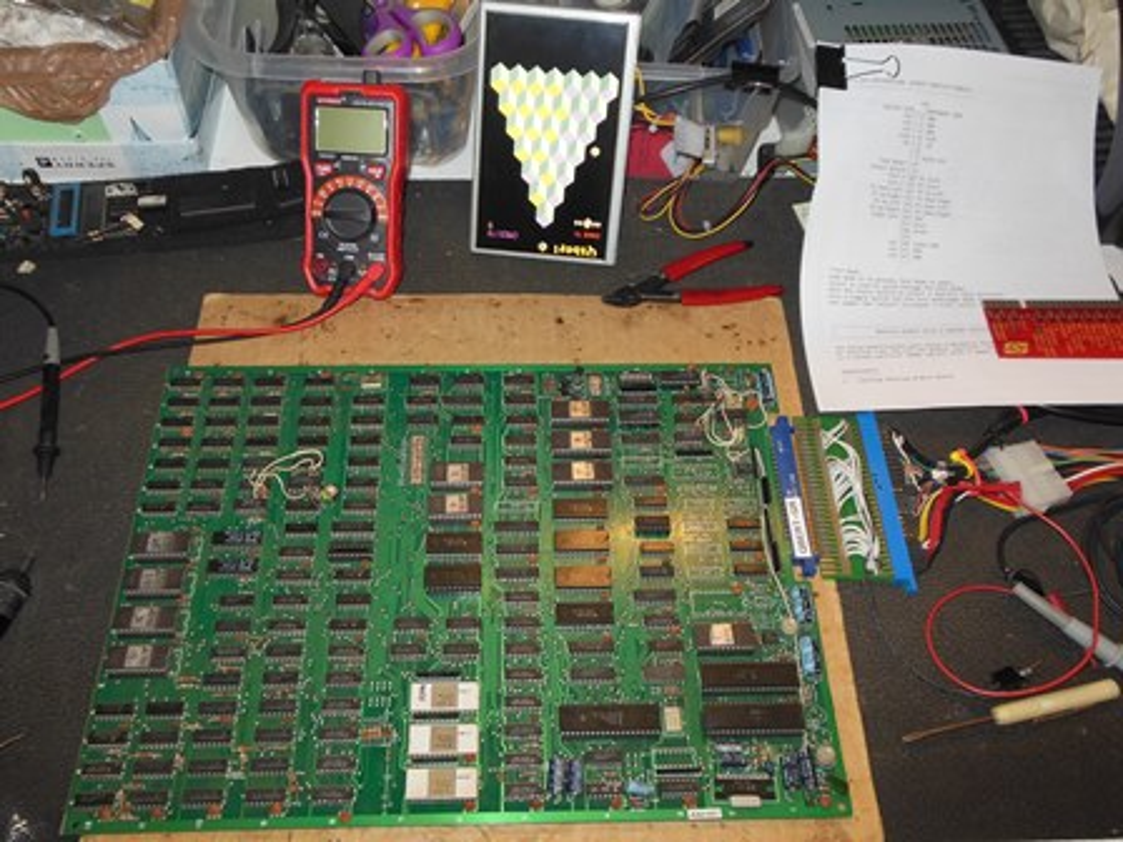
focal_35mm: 29
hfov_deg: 61.7
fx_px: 941
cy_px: 421
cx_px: 562
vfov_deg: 48.2
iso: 200
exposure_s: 1/25
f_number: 3.3
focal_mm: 5.2
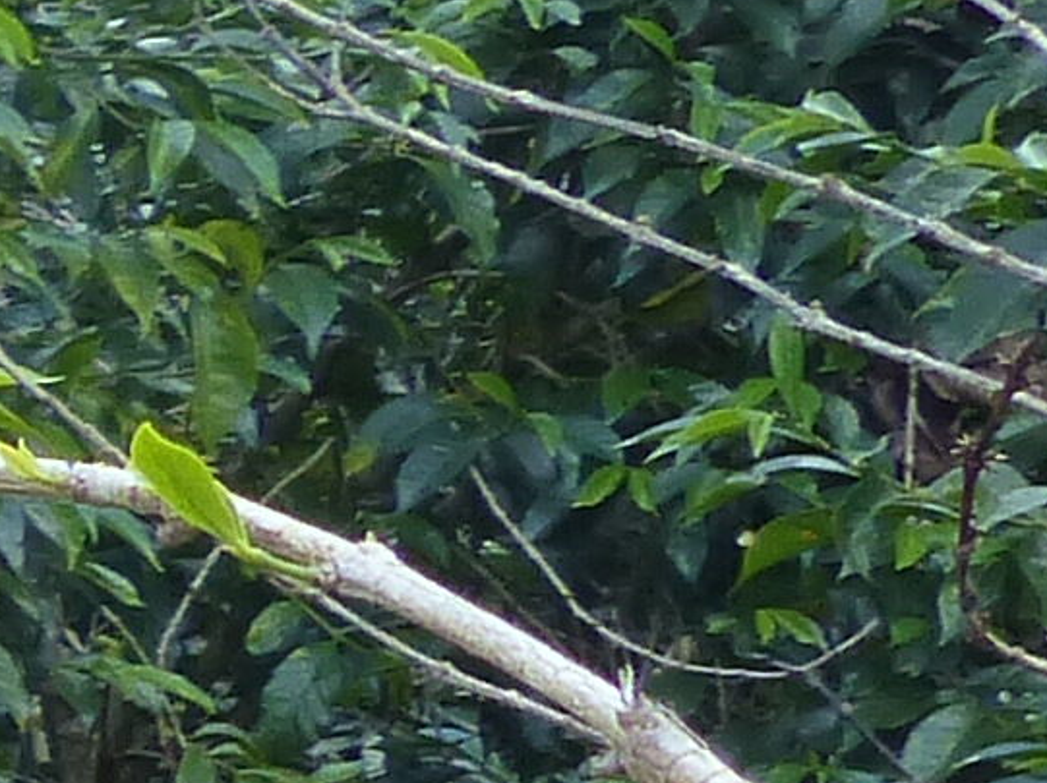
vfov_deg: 8.0
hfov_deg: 8.8
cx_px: -2084
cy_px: 804
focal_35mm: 185
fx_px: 5592
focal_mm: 4.5
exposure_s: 1/125
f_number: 4
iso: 160
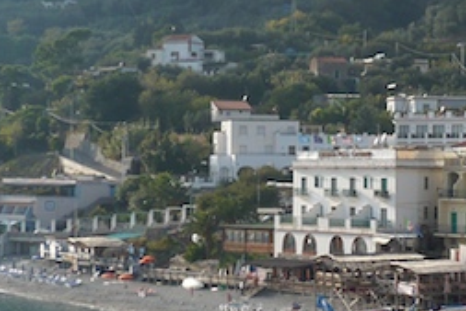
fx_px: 1438
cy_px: 103
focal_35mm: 111
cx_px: 376
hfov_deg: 18.2
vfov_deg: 12.3
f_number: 3.5
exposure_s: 1/500
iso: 100
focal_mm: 7.4
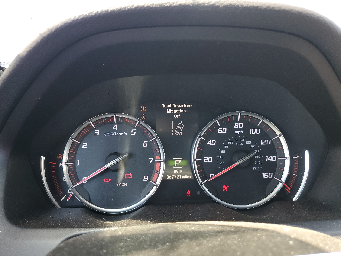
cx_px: 170
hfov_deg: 67.3
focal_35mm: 26
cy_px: 128
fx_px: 256
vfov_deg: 53.1
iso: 74
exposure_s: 1/120
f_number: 1.5
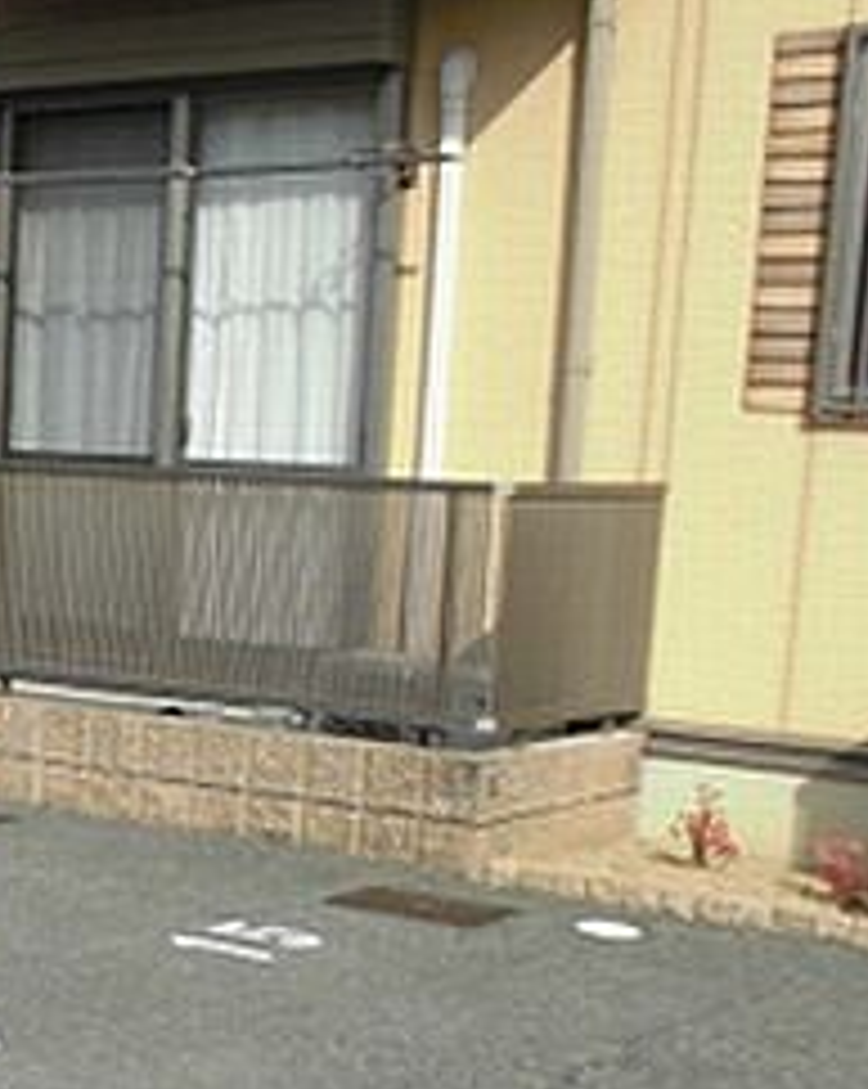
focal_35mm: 75
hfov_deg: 18.2
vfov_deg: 25.0
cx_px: -423
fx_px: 2413
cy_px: 855
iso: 100
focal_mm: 5.3
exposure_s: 1/640
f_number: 3.7
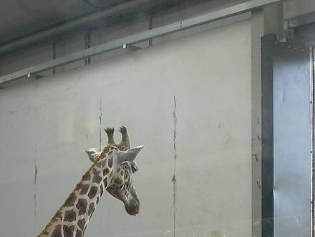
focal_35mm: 131
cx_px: 79
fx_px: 1192
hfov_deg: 15.0
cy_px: 347
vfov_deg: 10.9
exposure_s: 1/100
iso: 100
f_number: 3.1
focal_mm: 6.3
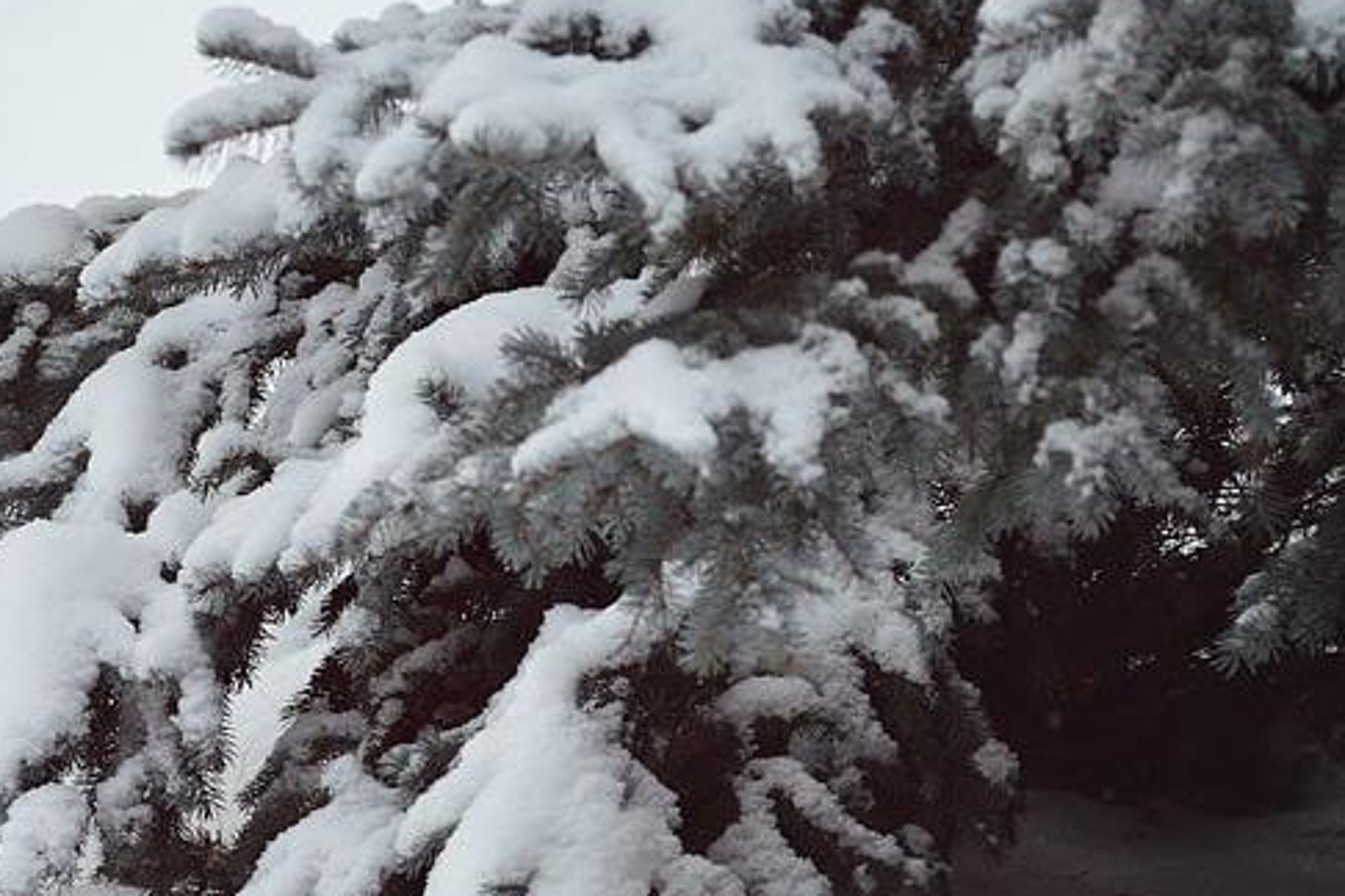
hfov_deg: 7.0
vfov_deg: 4.6
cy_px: 611
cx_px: 606
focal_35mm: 296
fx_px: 11058
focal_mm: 120
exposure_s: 1/160
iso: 100
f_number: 5
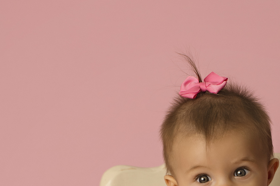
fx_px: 911
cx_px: 206
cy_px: 275
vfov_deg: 11.3
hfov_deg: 17.4
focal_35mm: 117
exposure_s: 1/200
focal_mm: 35
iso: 400
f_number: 3.2
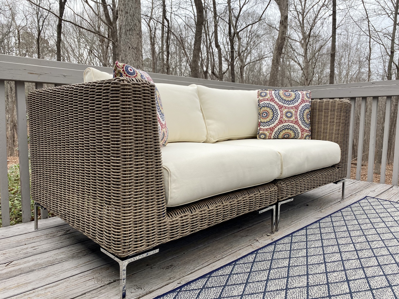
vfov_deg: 53.1
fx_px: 300
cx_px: 200
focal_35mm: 26
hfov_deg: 67.3
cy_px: 150
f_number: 1.8
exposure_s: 1/522
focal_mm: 4.25
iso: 32
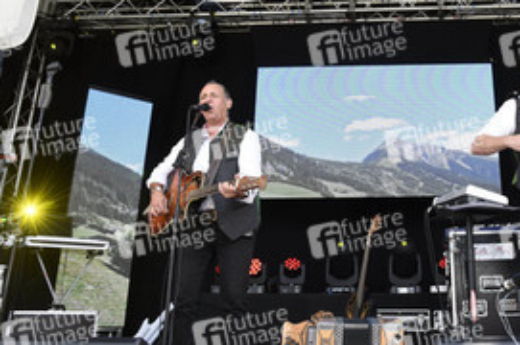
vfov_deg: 32.8
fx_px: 577
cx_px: 383
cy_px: 92
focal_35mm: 40
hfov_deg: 46.9
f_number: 8
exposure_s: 1/160
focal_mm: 24
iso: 500
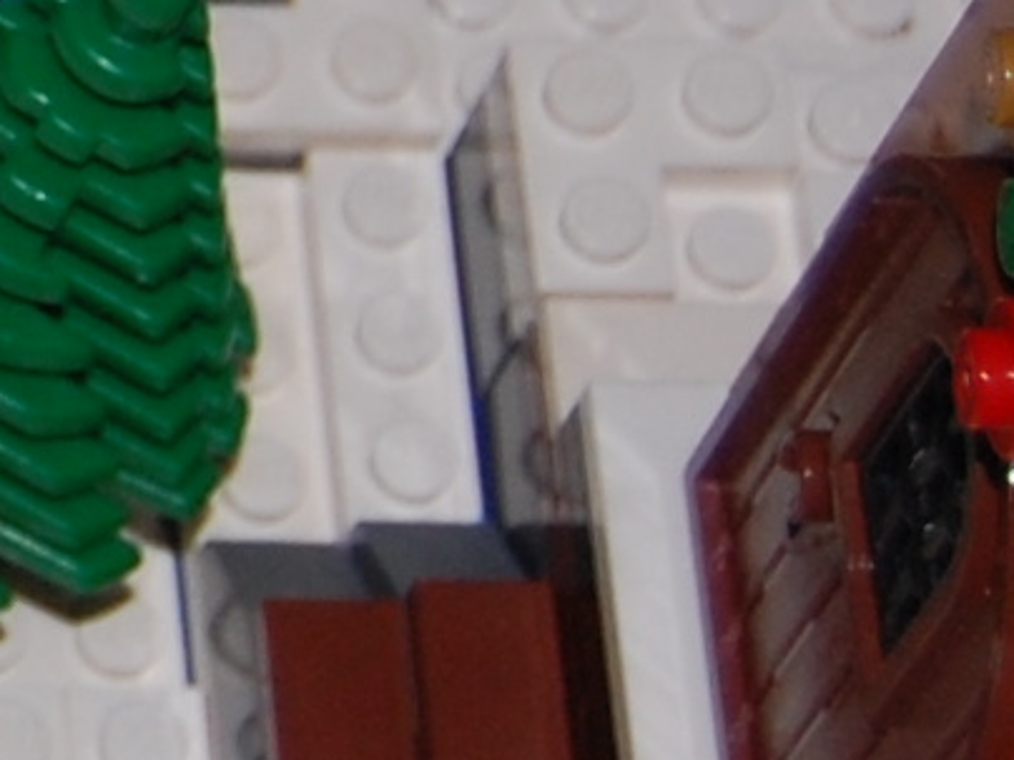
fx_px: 9742
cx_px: -2126
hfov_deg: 5.6
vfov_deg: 4.4
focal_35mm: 333
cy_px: -770
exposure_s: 1/60
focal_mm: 31
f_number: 4.5
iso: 400
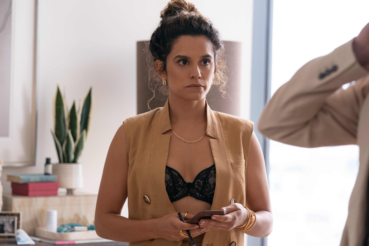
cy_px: 123
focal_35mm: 128
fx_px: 1312
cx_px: 184
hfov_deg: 16.0
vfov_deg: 10.7
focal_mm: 128
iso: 1000
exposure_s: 1/160
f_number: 4.5
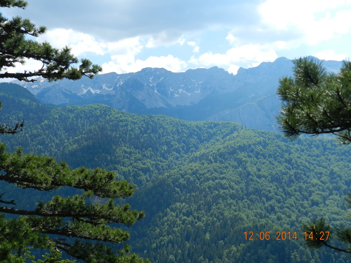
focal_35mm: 46
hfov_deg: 41.2
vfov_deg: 31.5
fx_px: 466
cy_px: 132
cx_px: 176
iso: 160
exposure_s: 1/800
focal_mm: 8.1
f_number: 4.2
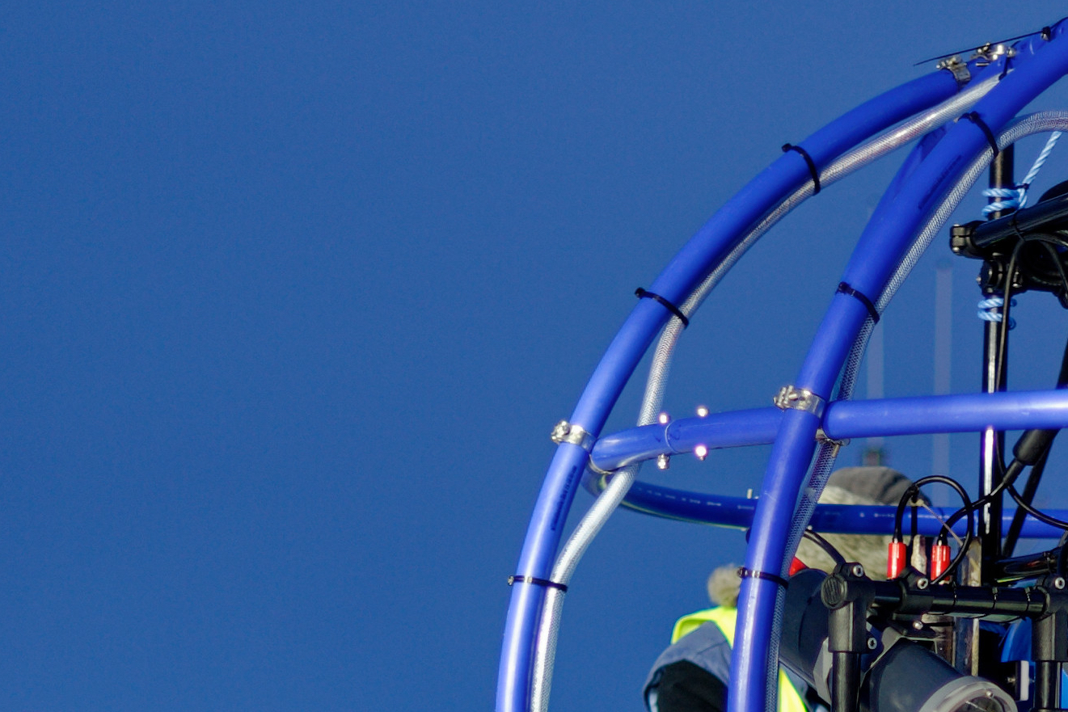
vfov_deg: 8.4
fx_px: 4777
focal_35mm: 161
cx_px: 1075
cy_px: 882
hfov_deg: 12.6
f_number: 1.6
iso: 200
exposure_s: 1/30
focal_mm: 50
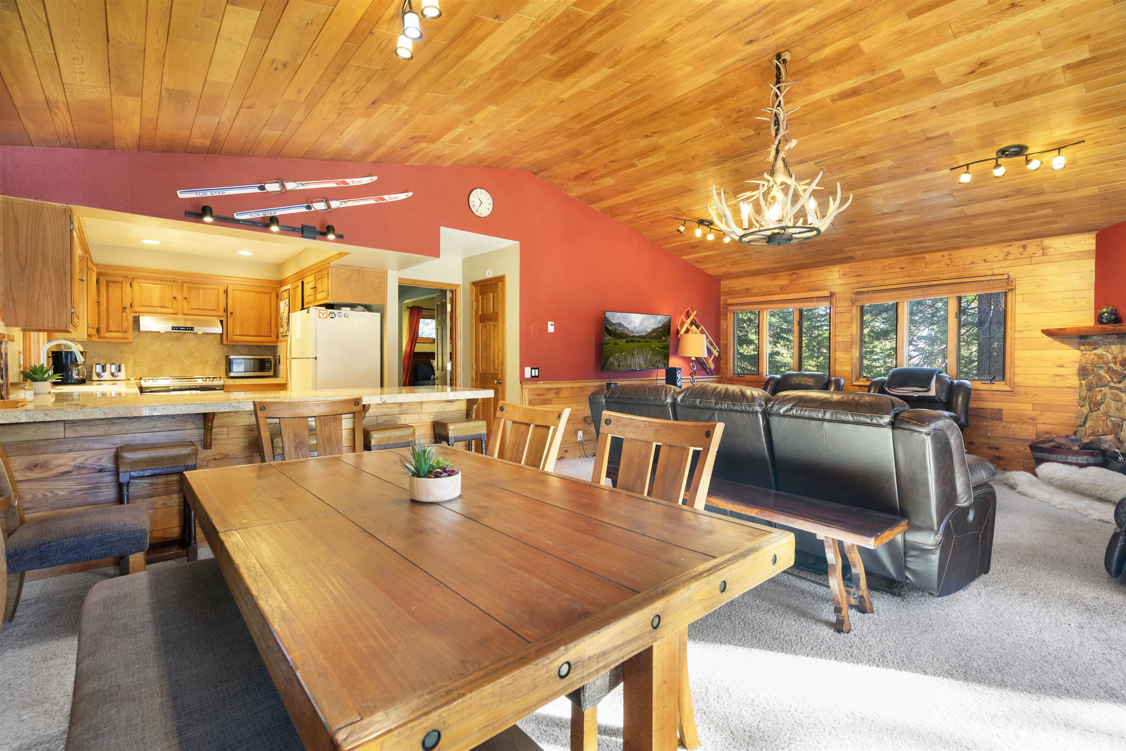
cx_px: 563
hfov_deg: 96.7
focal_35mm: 16
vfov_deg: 73.7
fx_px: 500
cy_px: 376
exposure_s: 1
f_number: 7.1
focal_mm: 16
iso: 400
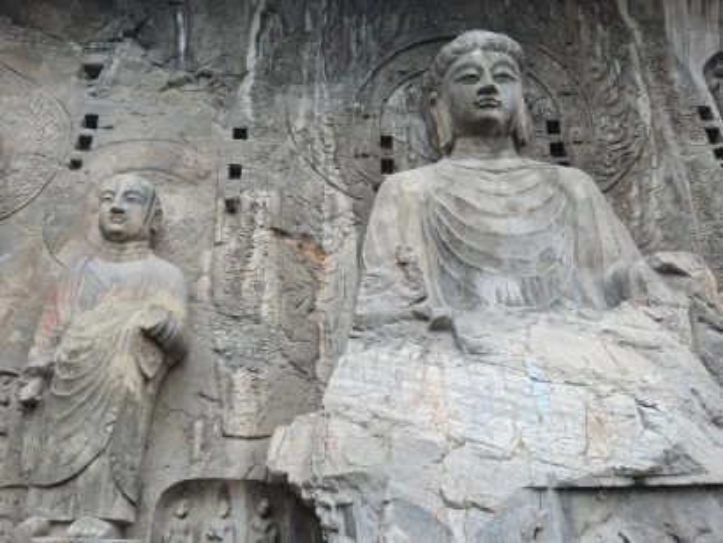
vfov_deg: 53.1
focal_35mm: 26
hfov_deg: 67.3
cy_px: 272
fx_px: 543
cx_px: 362
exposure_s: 1/133
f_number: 1.8
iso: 25
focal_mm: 3.98
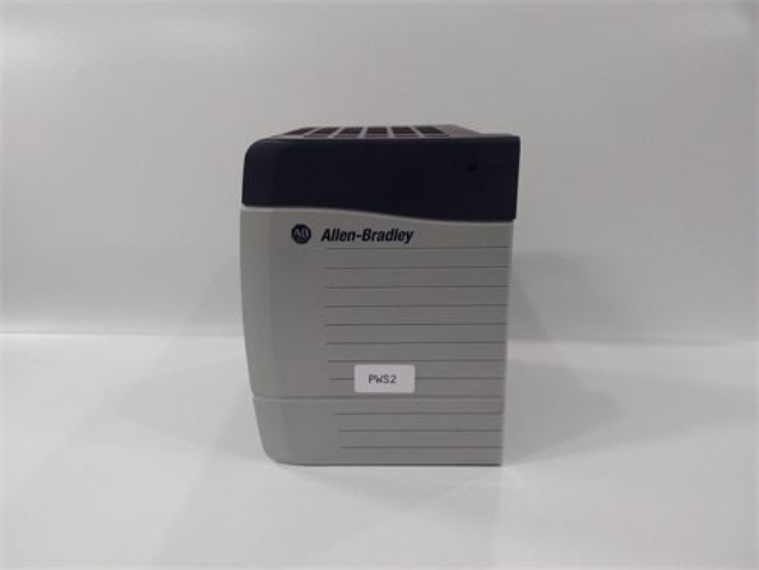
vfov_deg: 51.4
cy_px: 285
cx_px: 380
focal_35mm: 27
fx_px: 592
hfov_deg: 65.3
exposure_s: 1/33
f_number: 2
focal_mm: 3.79
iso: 238
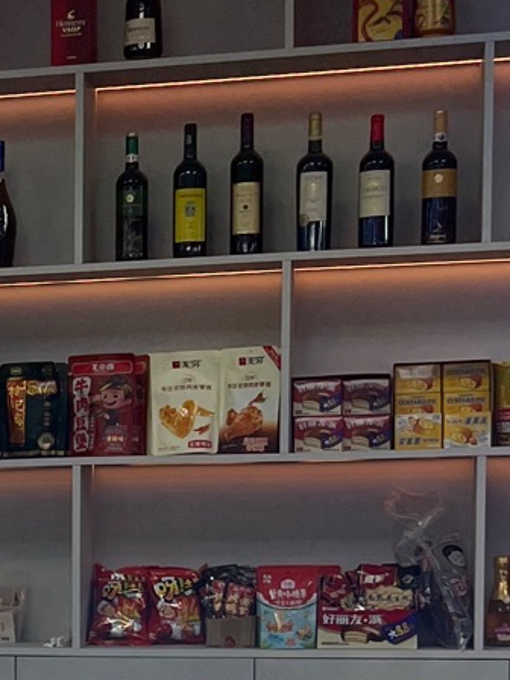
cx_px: -389
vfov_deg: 16.6
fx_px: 2279
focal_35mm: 116
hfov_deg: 11.8
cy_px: 709
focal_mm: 5.7
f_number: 1.5
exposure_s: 1/136
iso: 32
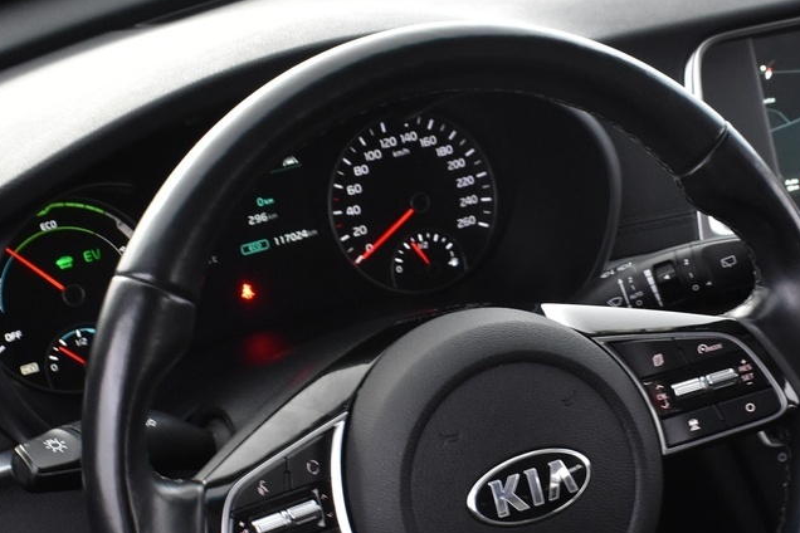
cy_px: 525
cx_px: 567
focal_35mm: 84
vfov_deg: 16.0
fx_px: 1867
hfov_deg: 24.0
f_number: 5.6
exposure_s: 1/6
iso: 1250
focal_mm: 22
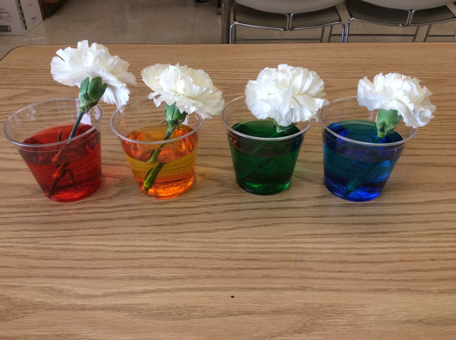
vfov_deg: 42.8
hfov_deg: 55.4
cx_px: 228
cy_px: 170
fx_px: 434
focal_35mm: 33
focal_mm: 3.3
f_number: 2.4
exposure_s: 1/60
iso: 32
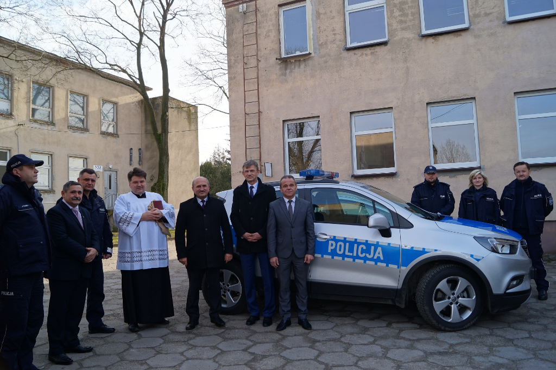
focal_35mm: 27
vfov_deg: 47.9
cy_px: 185
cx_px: 278
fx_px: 417
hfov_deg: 67.4
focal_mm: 18
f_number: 5.6
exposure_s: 1/125
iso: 100
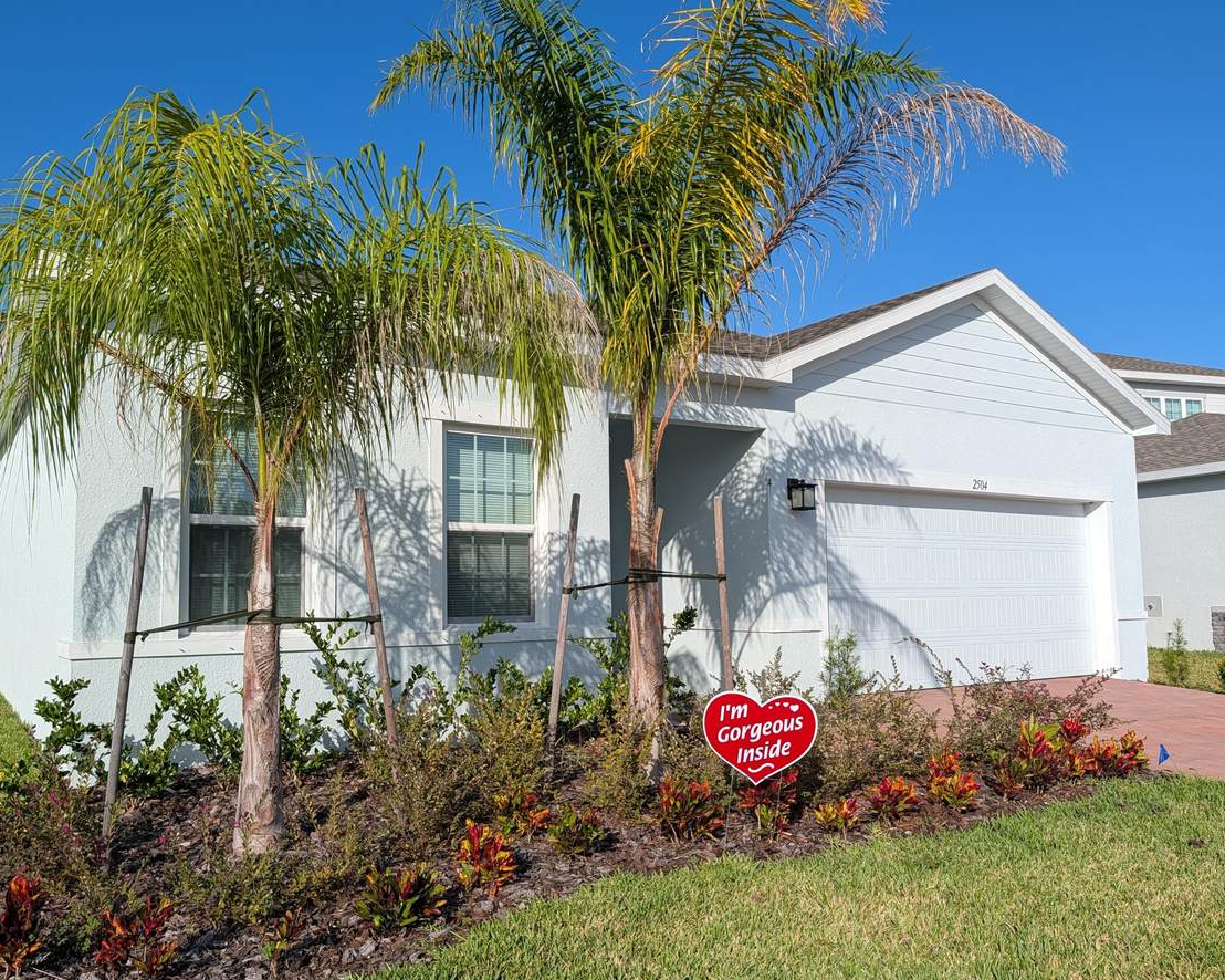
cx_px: 533
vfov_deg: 53.1
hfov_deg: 63.8
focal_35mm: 27
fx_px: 979
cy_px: 520
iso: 20
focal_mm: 6.9
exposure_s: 1/2075
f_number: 1.68
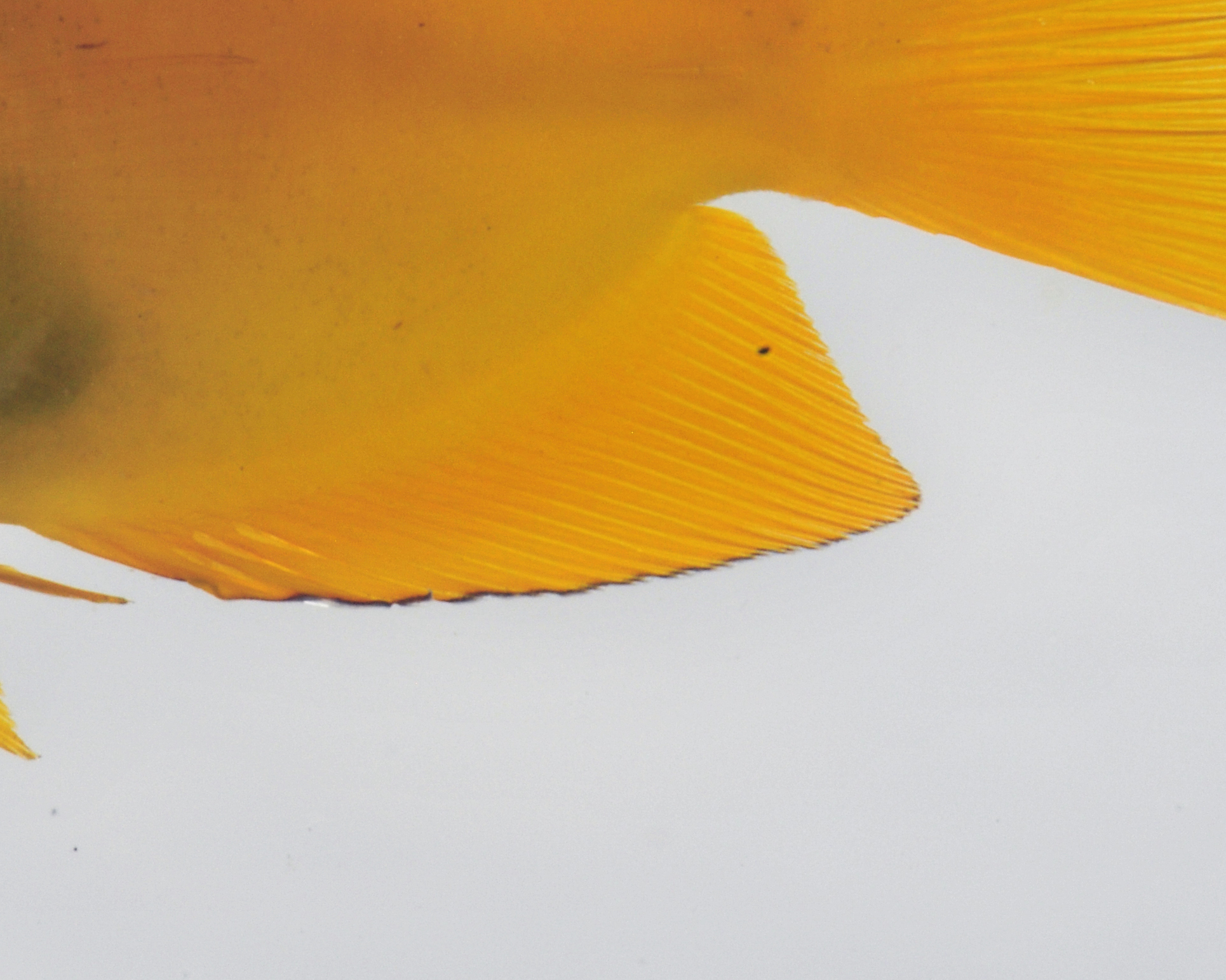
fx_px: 11903
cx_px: 234
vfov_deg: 4.7
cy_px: 159
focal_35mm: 328
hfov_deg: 5.9
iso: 200
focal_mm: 105
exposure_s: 1/60
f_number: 36
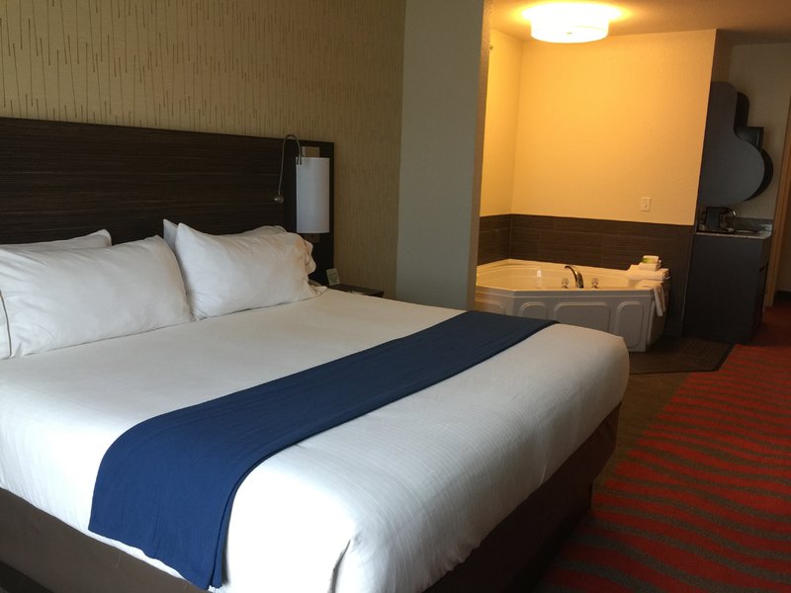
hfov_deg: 61.7
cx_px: 396
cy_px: 296
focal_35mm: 29
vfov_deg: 48.2
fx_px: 663
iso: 64
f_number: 2.2
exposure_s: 1/15
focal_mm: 4.2
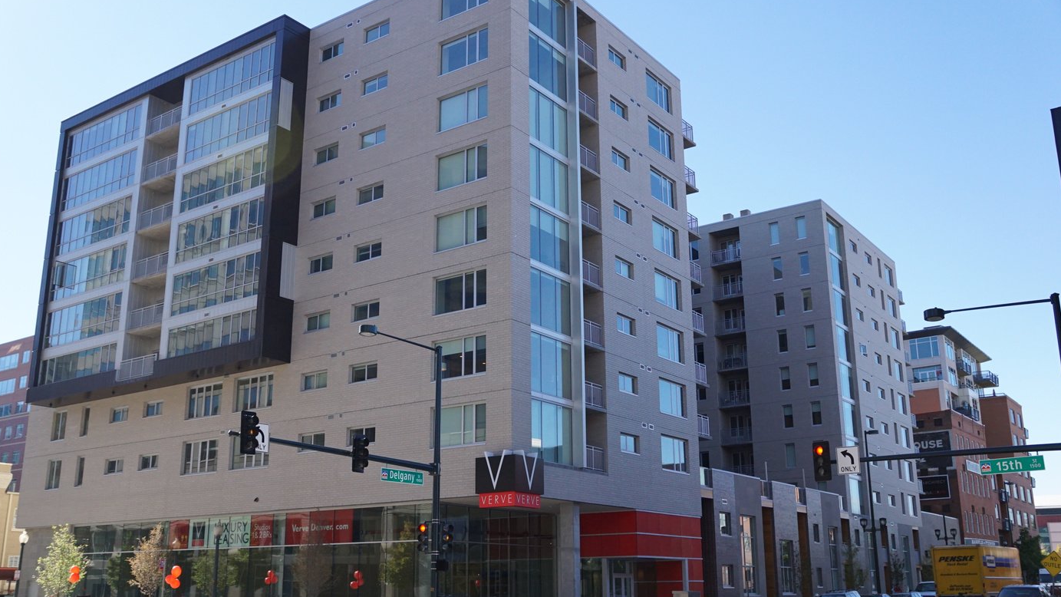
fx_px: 985
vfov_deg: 33.7
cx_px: 526
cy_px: 300
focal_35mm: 35
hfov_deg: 56.6
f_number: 3.5
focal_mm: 22
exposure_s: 1/2500
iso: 800
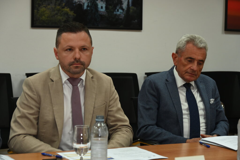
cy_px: 80
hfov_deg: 23.7
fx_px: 573
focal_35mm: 86
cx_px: 120
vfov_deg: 15.9
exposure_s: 1/100
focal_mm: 86
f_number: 6.3
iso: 1400
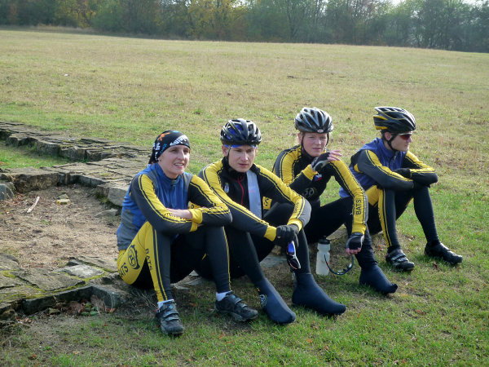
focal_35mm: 64
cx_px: 244
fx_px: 904
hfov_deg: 30.3
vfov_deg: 22.9
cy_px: 184
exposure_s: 1/160
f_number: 4.9
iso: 160
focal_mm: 11.3
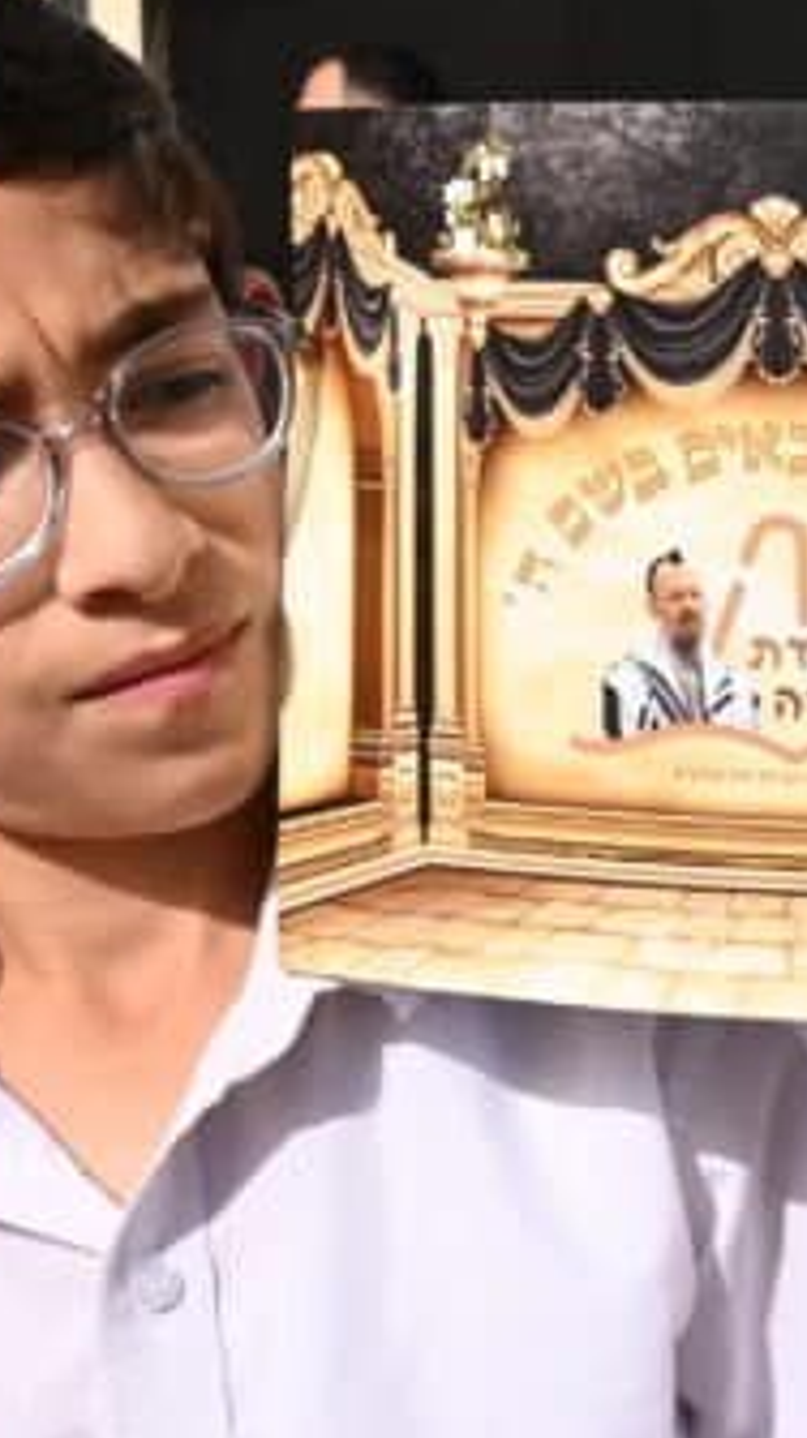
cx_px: 1653
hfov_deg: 11.3
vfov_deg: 22.2
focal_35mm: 96
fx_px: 3658
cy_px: 886
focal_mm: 30
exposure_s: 1/200
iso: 100
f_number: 10
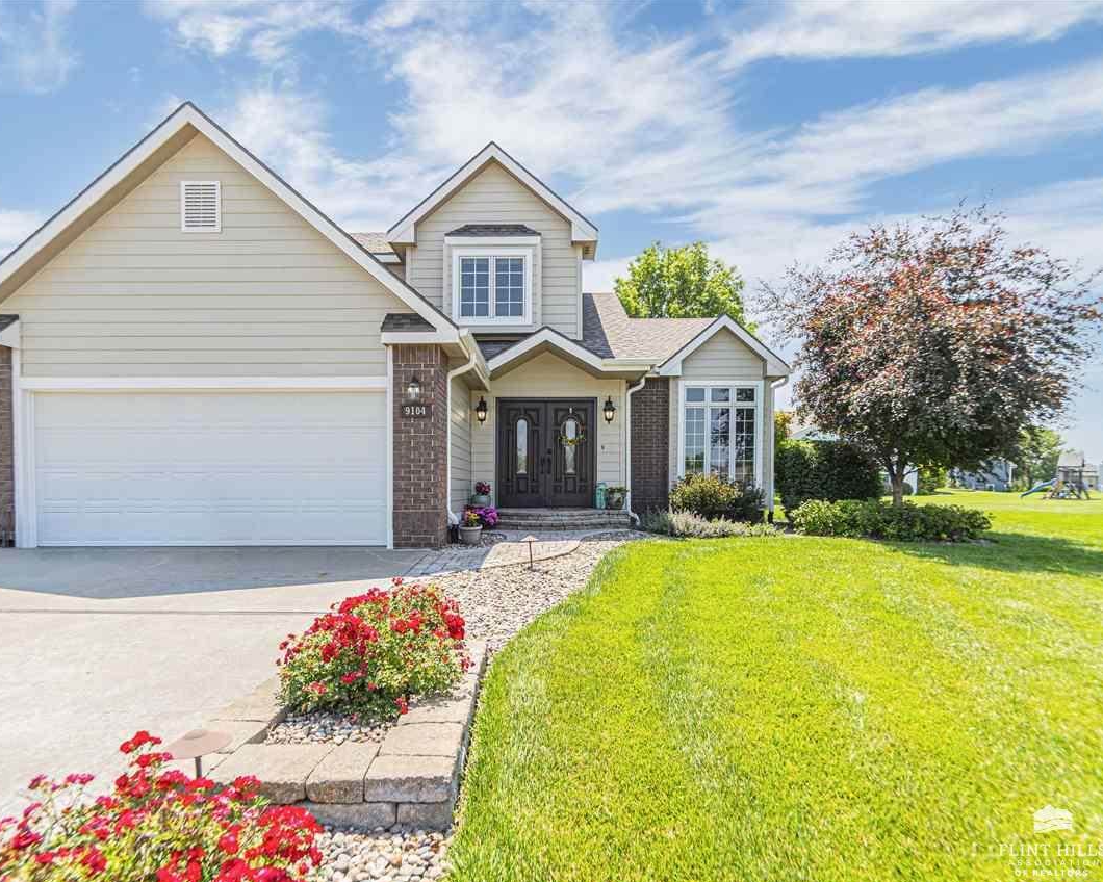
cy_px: 442
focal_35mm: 17
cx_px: 452
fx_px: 555
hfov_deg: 88.7
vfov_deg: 77.0
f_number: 7.1
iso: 100
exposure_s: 1/250
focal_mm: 10
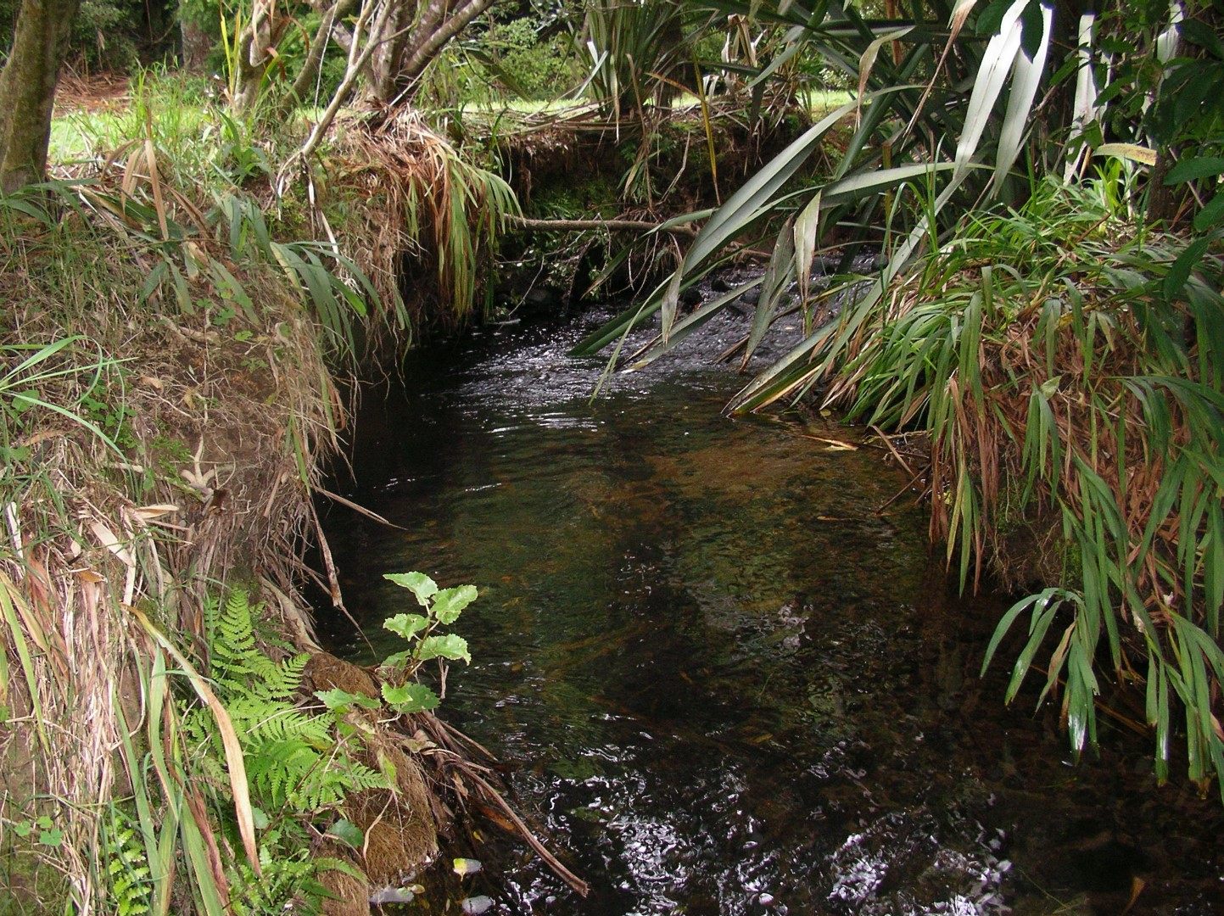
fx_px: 1307
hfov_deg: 50.2
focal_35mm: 37
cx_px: 612
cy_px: 458
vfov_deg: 38.6
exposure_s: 1/60
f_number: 2.8
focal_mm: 5.7
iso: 125
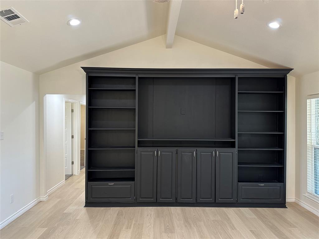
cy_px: 120
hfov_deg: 71.6
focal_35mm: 24
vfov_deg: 56.8
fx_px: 221
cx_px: 160
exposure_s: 1/60
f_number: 1.78
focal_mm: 6.86
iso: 200
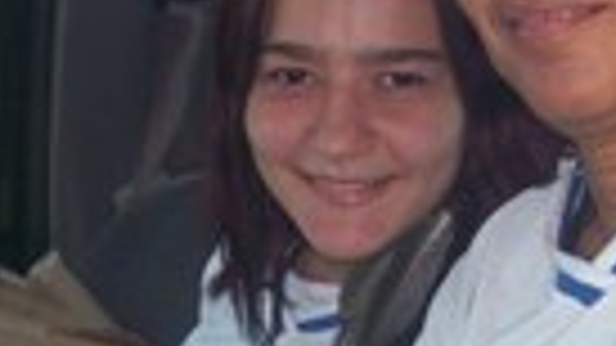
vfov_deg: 9.3
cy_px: 328
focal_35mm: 129
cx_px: 288
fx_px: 2107
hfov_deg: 16.6
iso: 80
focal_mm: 6
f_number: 2.7
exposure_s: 1/64
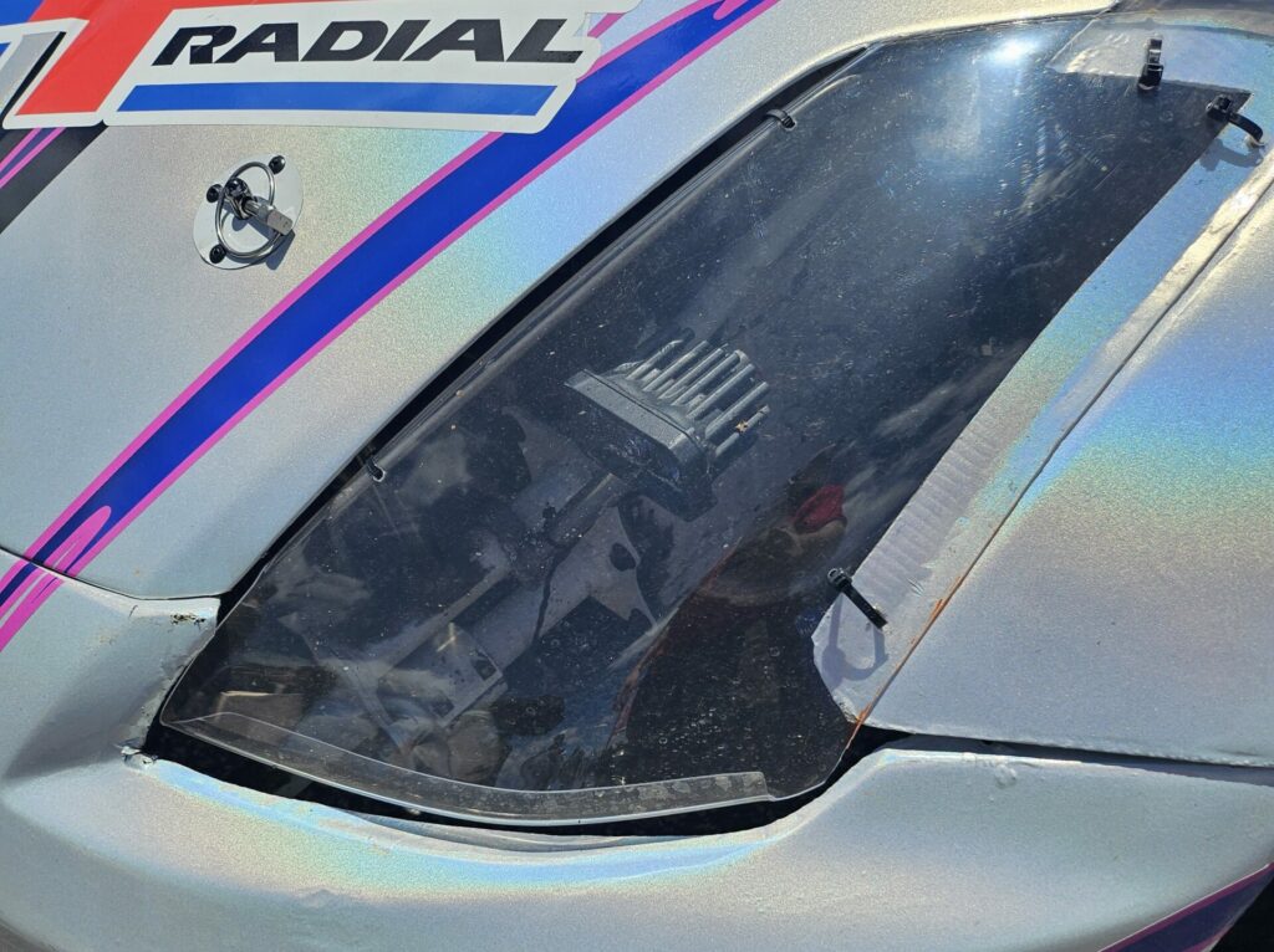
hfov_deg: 71.6
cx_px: 637
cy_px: 476
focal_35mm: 24
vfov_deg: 56.7
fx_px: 882
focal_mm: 5
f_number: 1.8
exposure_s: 1/8116
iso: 50
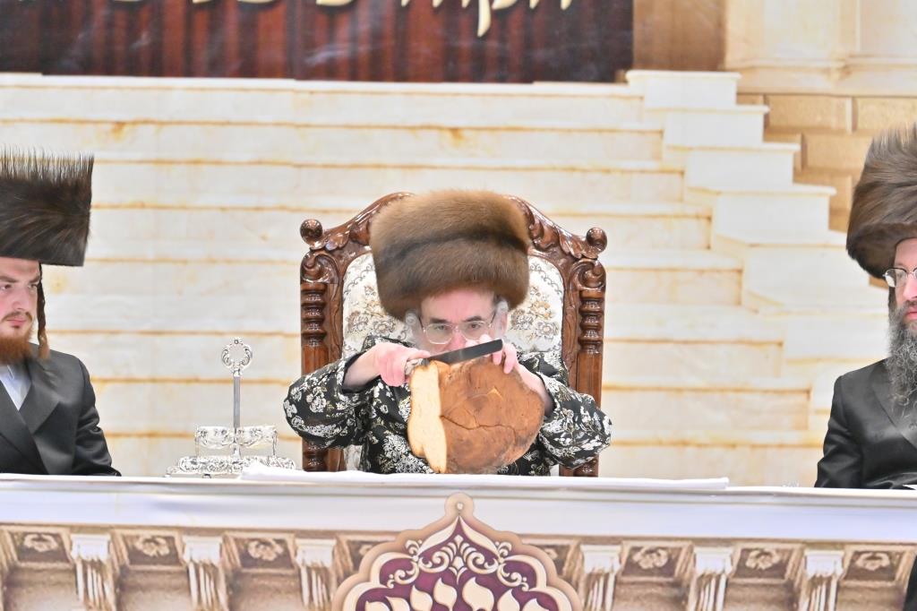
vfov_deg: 4.6
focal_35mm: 300
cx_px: 458
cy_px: 306
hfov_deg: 6.9
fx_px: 7639
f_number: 2.8
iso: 2500
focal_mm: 200
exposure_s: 1/2500
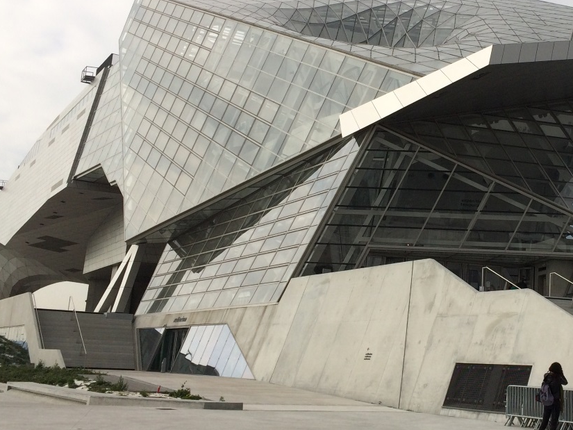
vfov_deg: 32.2
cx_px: 380
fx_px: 745
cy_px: 198
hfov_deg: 41.5
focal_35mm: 45
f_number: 2.2
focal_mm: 4.15
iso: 32
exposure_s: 1/4115
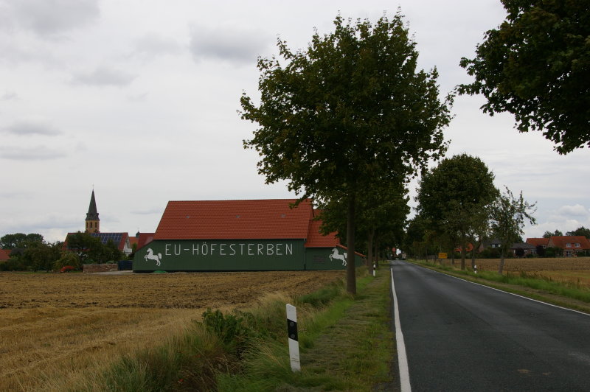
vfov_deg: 31.8
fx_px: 688
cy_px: 196
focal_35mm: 42
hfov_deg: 46.4
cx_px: 295
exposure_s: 1/250
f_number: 11
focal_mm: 28
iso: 200
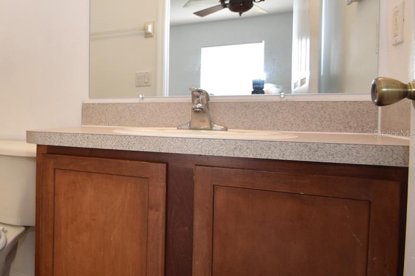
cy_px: 134
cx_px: 5
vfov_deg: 43.6
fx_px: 346
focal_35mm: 30
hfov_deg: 50.7
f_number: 5
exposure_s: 1/100
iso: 200
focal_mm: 10
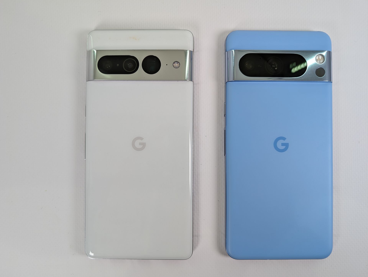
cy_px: 138
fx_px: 256
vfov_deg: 56.9
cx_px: 184
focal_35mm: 24
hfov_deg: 71.5
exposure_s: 1/223
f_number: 1.68
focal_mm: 6.9
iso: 31
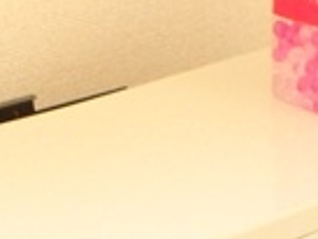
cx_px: 153
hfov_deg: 20.0
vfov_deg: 13.8
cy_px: 401
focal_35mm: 98
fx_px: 901
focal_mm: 3.7
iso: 500
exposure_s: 1/30
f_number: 3.5
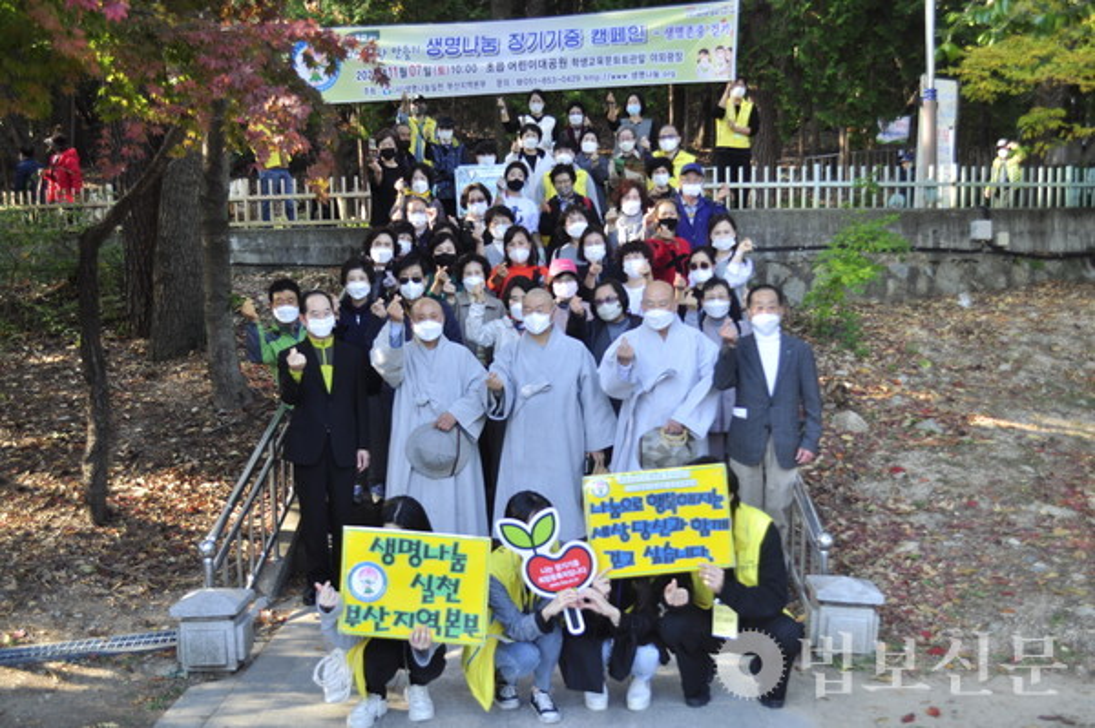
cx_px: 548
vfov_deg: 36.8
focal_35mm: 36
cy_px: 364
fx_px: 1094
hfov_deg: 53.2
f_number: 4
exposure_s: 1/100
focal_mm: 24
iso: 200
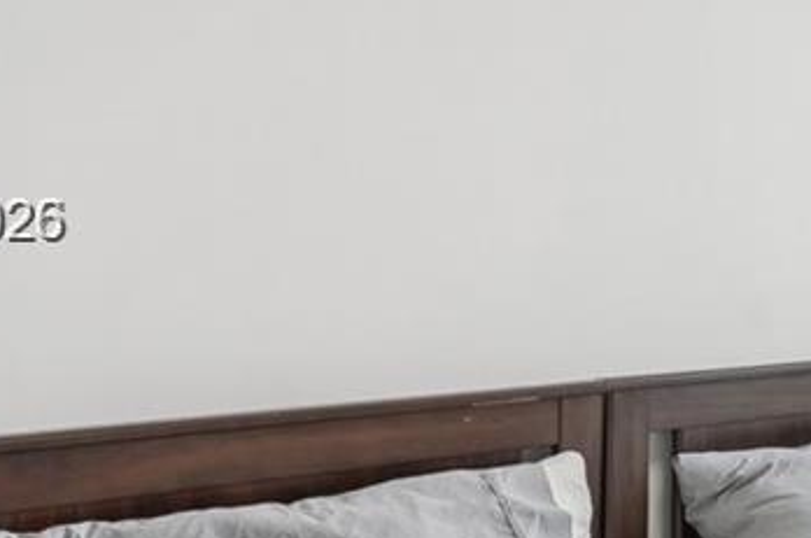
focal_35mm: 69
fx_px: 1552
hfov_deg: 23.6
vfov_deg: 19.7
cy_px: 225
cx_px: 1203
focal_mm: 15
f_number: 8
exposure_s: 1/60
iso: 100
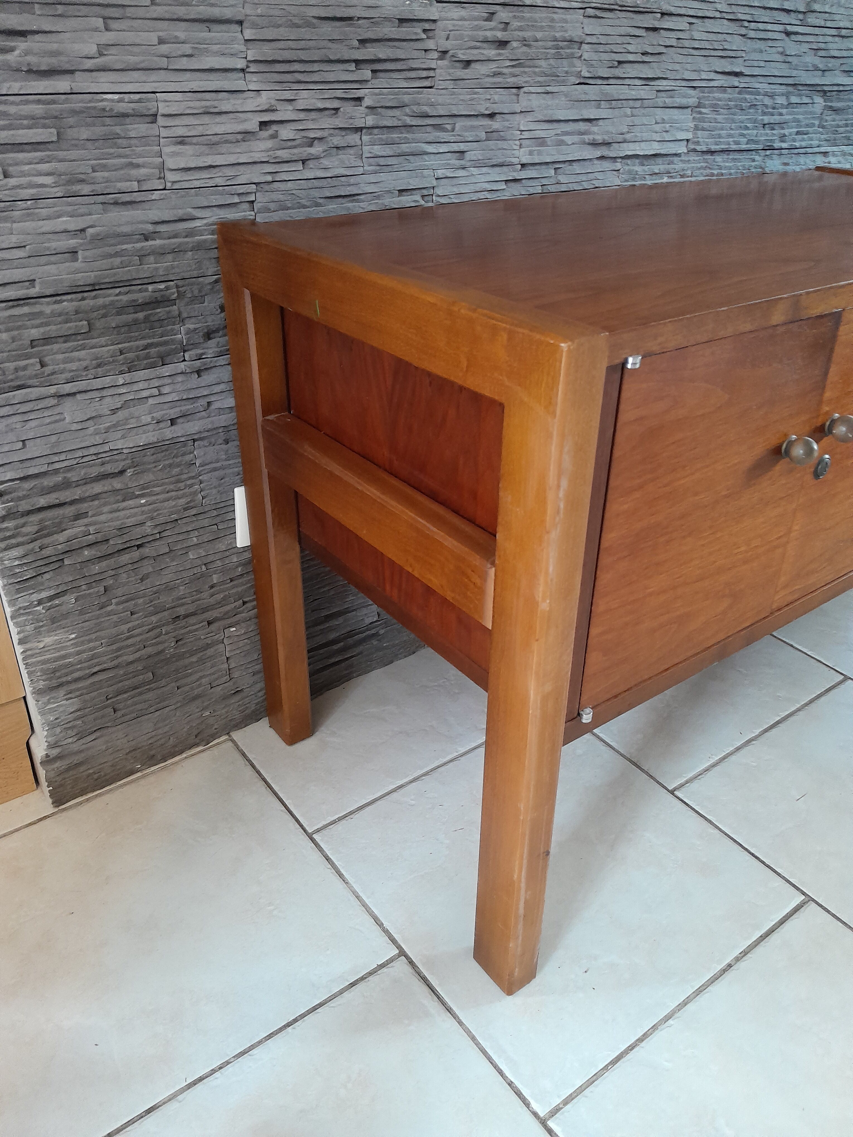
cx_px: 426
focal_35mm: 26
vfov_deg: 67.3
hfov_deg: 53.1
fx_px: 854
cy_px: 568
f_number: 1.8
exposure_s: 1/30
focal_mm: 3.98
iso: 500
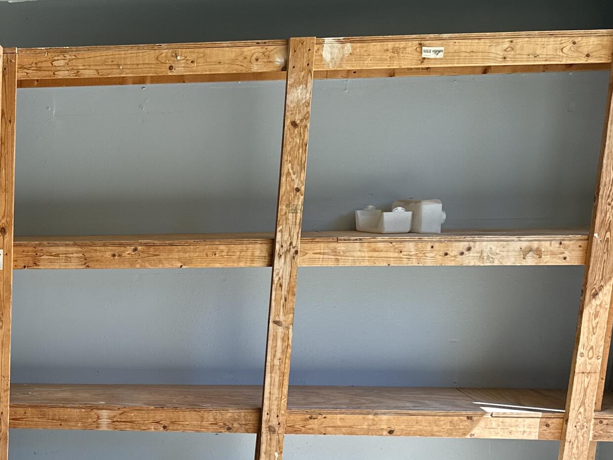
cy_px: 431
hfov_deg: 30.1
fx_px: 1027
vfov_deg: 24.4
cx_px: -49
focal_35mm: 58
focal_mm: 6.86
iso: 80
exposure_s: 1/454
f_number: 1.78
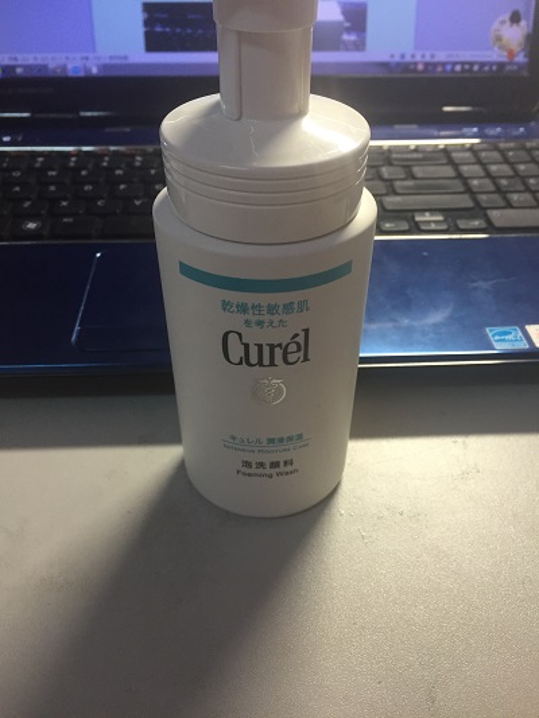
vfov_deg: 61.6
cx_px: 270
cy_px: 359
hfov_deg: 48.2
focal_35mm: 29
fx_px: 602
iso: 80
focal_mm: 4.15
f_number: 2.2
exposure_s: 1/33
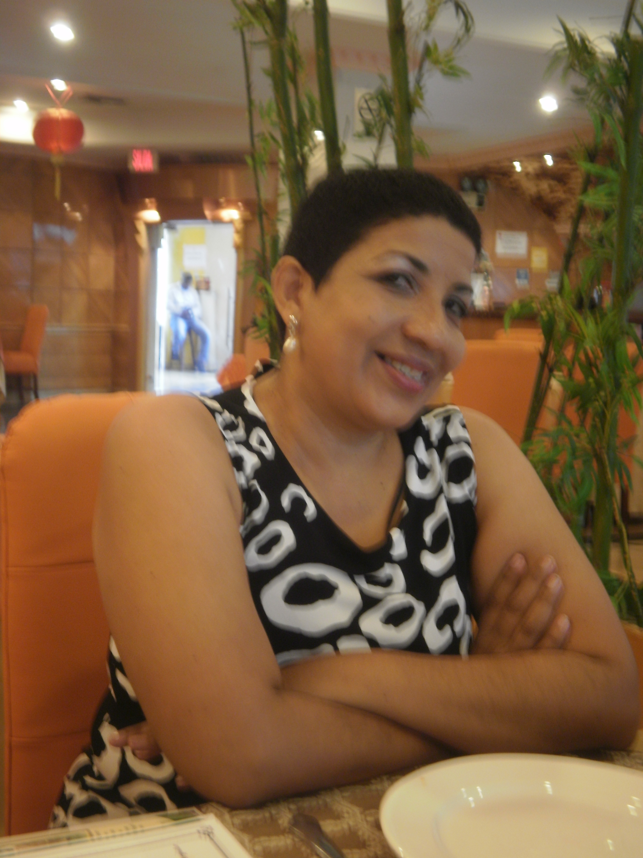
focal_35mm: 43
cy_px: 429
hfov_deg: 33.6
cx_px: 322
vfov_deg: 43.9
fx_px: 1065
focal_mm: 7.61
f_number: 3.4
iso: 125
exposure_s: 1/5
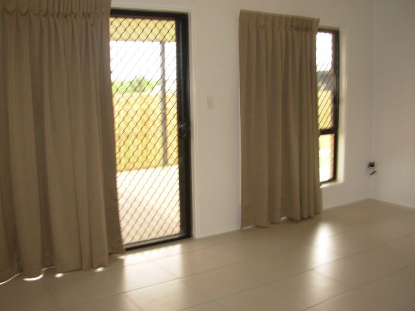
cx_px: 208
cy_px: 156
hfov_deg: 49.0
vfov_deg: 37.7
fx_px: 456
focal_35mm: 38
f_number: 2.9
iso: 50
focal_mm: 6.3
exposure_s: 1/45.3
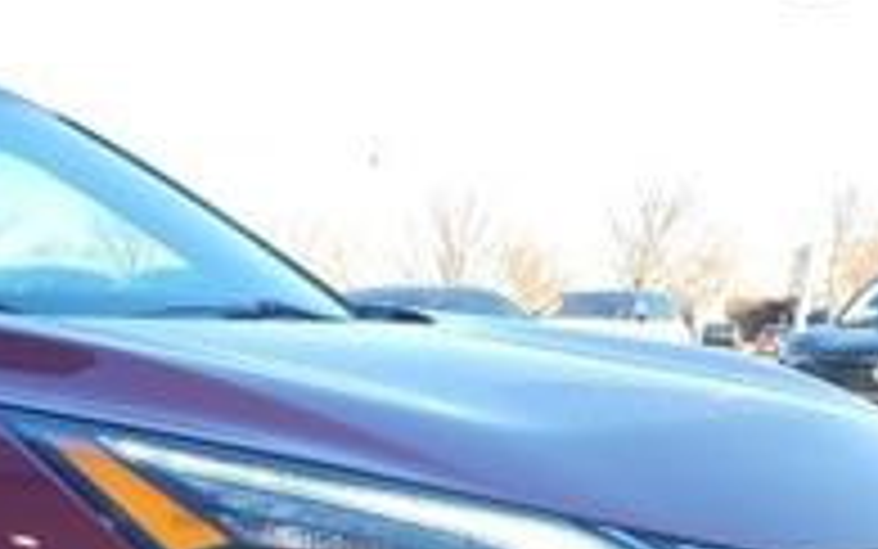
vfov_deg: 19.2
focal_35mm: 63
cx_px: -32
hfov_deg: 29.9
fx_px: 1508
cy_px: 698
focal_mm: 6.4
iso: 50
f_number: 1.8
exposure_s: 1/149
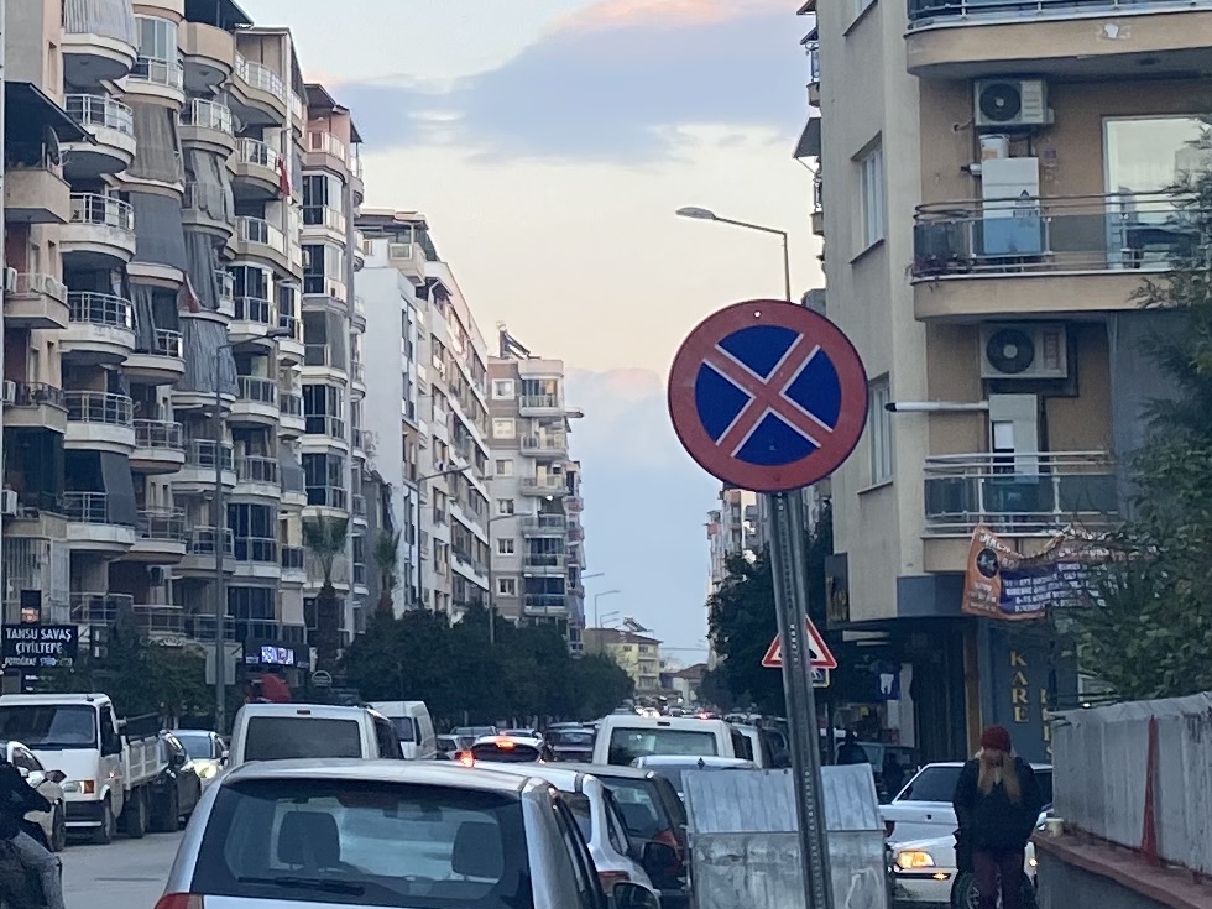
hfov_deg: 17.8
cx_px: -108
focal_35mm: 107
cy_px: 183
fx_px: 3746
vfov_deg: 13.8
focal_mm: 4.25
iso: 50
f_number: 1.8
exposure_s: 1/122
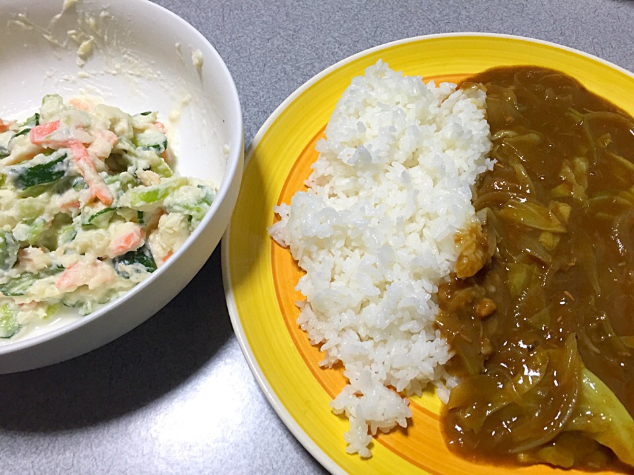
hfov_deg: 61.7
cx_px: 317
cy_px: 238
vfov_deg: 48.2
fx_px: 531
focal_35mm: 29
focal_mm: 4.15
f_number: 2.2
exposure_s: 1/33
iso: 125
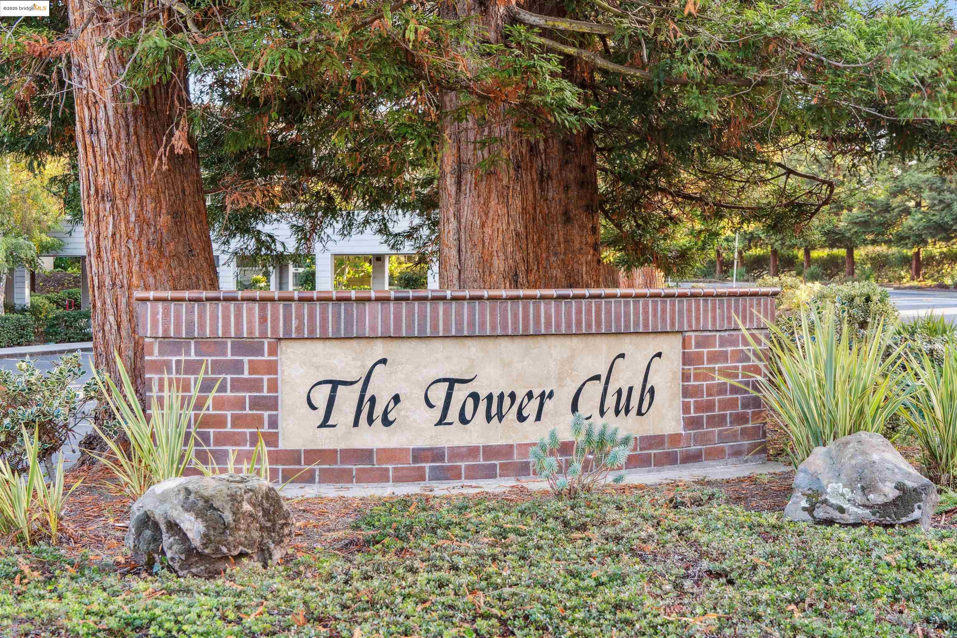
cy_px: 319
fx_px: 1223
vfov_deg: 29.2
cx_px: 478
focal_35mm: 46
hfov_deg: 42.7
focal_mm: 46
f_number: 7.1
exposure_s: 1/25
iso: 250
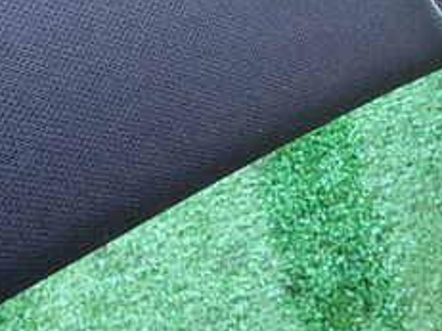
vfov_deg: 21.6
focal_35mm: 65
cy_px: -15
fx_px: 830
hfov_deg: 29.5
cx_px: 316
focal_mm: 4.5
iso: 200
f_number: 2
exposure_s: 1/30
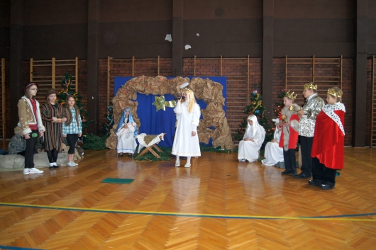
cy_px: 125
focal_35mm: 30
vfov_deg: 43.6
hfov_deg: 61.9
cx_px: 188
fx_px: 313
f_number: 3.5
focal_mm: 20
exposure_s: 1/60
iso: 320
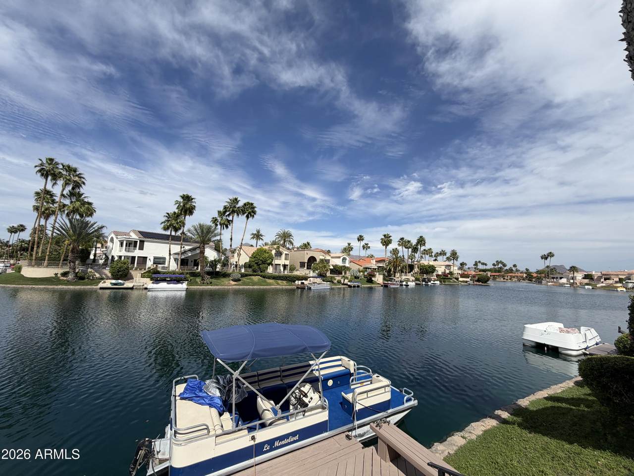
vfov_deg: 85.7
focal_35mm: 14
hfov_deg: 102.1
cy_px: 238
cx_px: 317
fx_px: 256
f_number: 2.2
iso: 20
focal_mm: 2.22
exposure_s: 1/1285
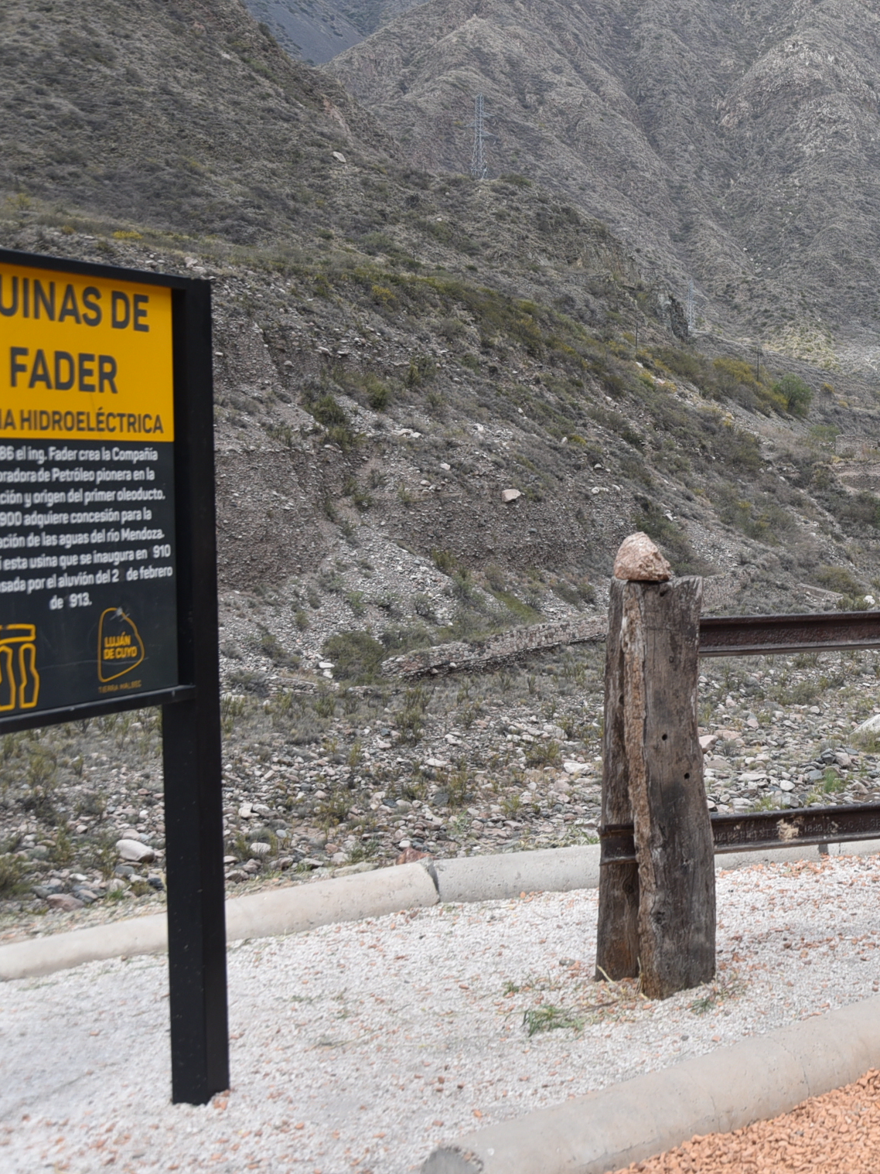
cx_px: 987
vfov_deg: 31.7
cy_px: 559
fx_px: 2068
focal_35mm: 61
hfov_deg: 22.5
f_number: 9
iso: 200
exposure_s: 1/320
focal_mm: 32
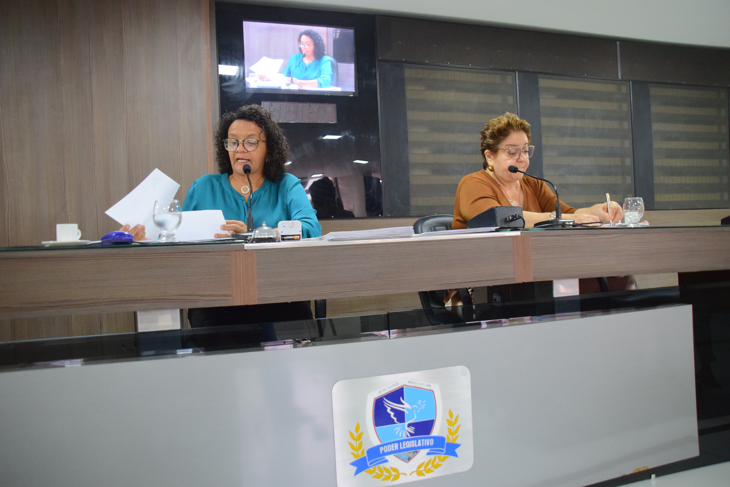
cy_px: 244
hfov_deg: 12.5
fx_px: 3346
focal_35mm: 165
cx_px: 365
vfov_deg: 8.3
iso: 1600
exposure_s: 1/100
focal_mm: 110
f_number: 5.3
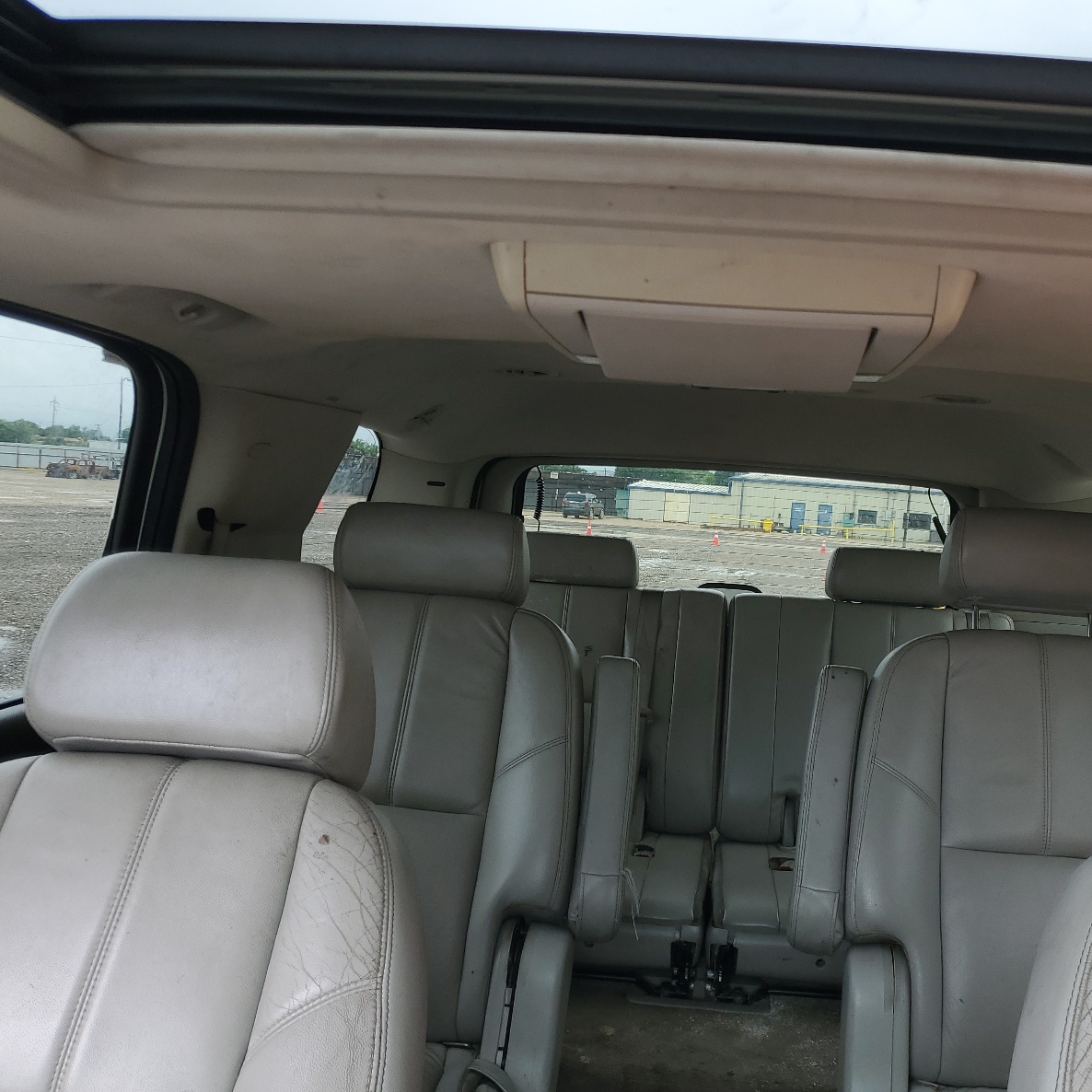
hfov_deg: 51.8
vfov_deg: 52.5
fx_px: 1106
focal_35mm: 31
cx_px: 703
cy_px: 543
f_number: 1.5
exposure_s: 1/159
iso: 50
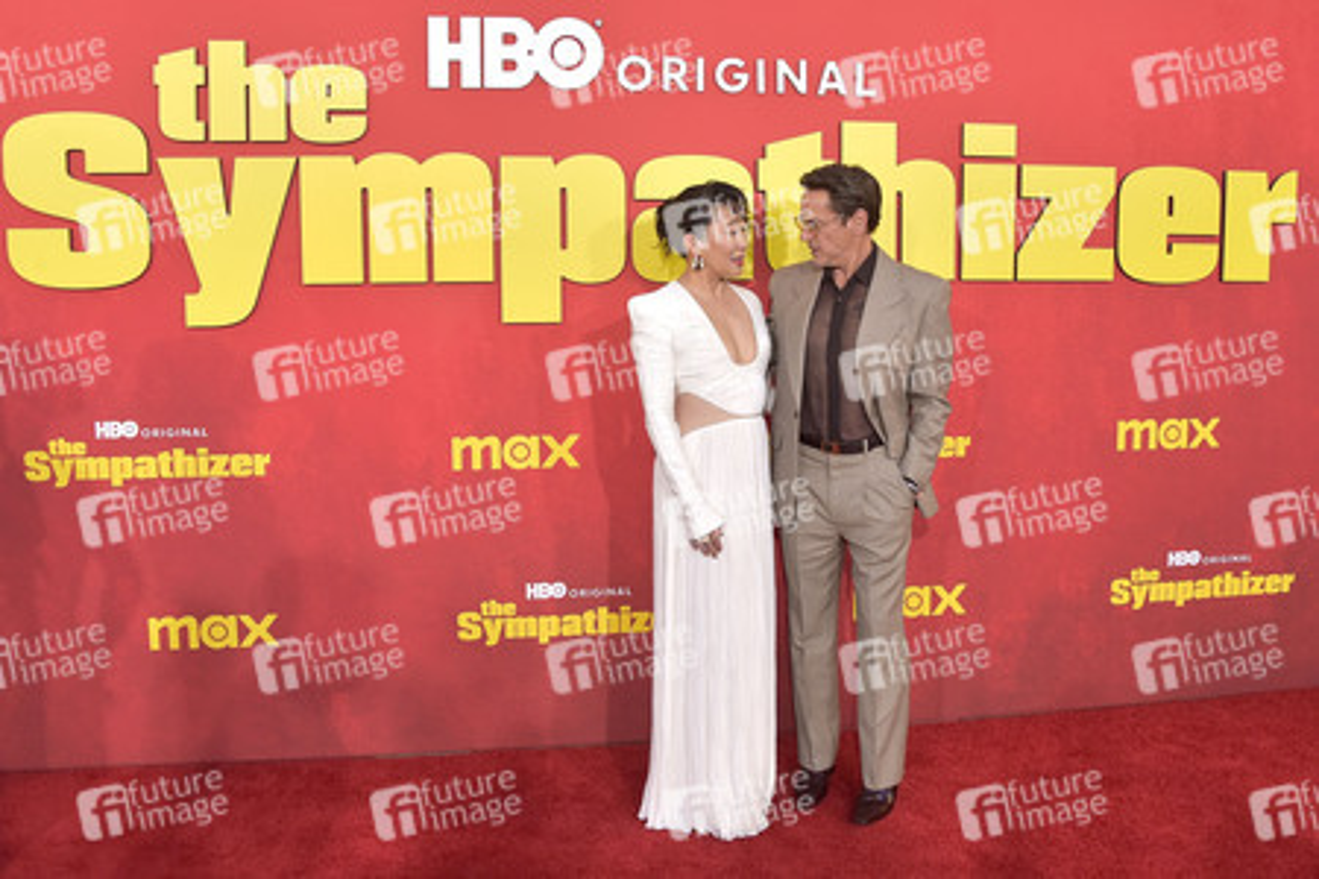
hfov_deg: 65.5
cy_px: 440
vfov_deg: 46.4
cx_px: 660
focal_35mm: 28
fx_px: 1026
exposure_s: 1/1250
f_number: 6.3
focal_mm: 28
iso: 1250
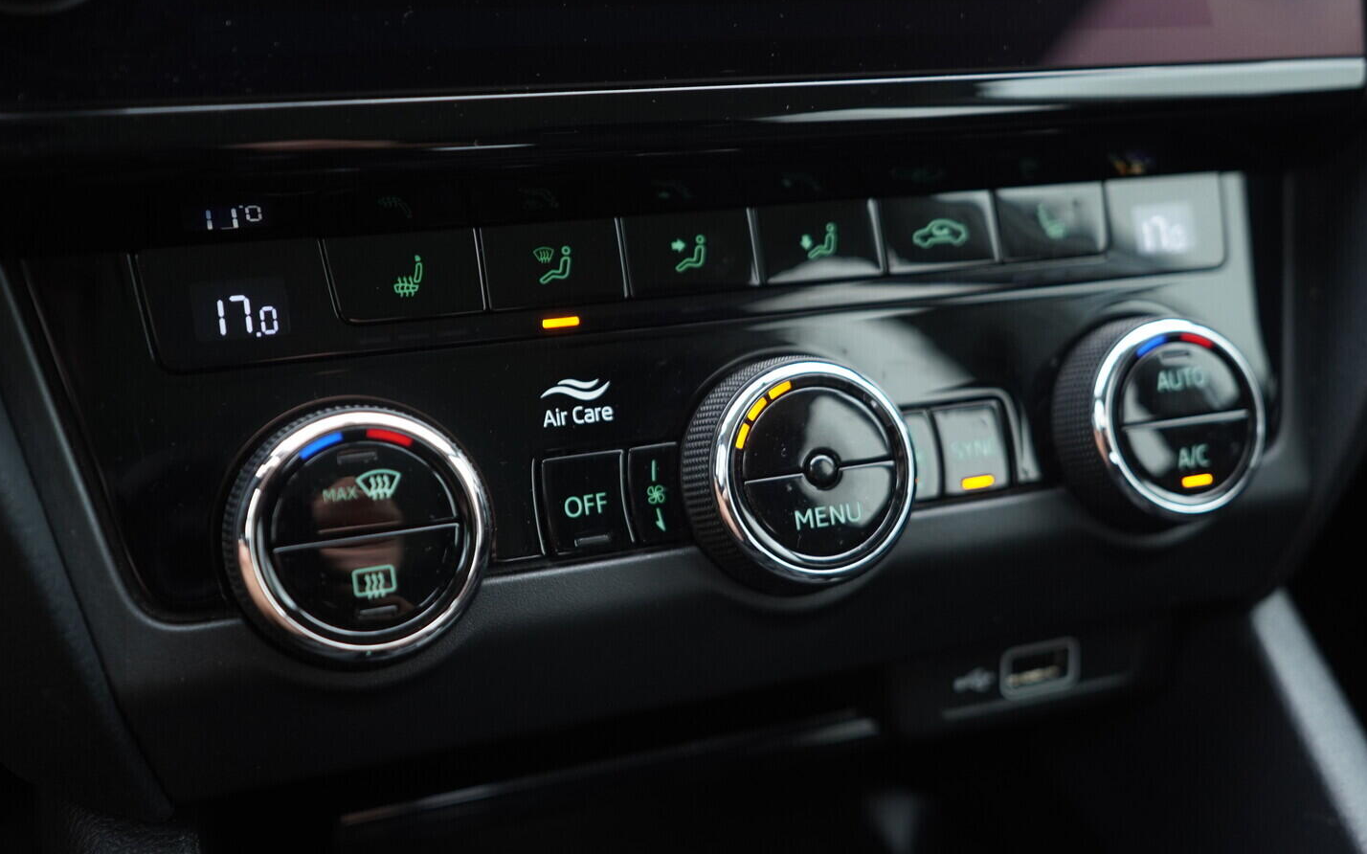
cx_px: 682
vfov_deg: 34.4
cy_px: 410
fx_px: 1378
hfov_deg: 52.8
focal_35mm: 37
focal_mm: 24
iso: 400
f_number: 2.8
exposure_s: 1/40
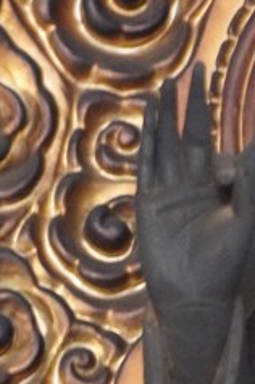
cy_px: 455
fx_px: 4134
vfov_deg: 5.3
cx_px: 432
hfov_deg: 3.5
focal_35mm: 388
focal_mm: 60
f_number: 4.5
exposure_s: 1/13
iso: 6400
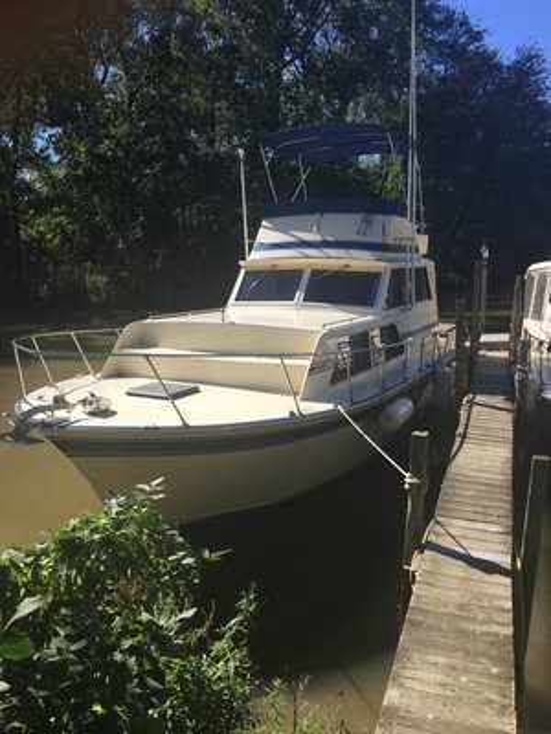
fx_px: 615
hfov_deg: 48.2
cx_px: 276
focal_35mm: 29
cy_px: 367
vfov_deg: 61.7
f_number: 2.2
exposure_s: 1/1236
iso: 32
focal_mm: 4.15
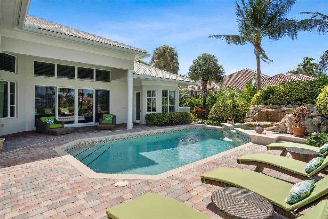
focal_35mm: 18
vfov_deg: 67.3
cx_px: 164
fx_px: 164
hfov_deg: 90.0
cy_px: 110
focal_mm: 12
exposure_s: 1/160
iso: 200
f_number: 9
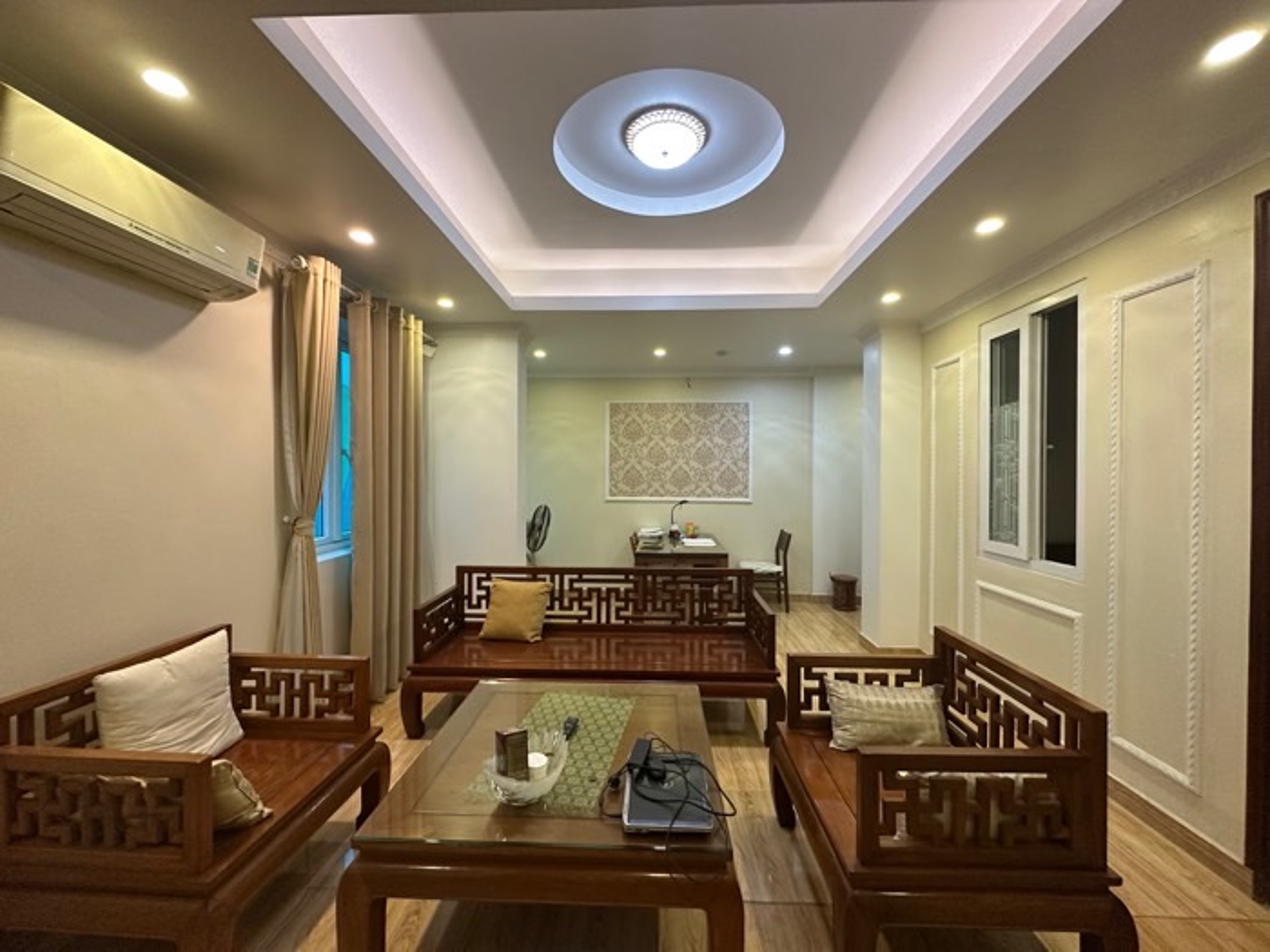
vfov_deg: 85.7
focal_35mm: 14
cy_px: 476
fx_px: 514
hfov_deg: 102.1
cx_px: 635
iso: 200
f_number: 2.2
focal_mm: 2.22
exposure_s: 1/50
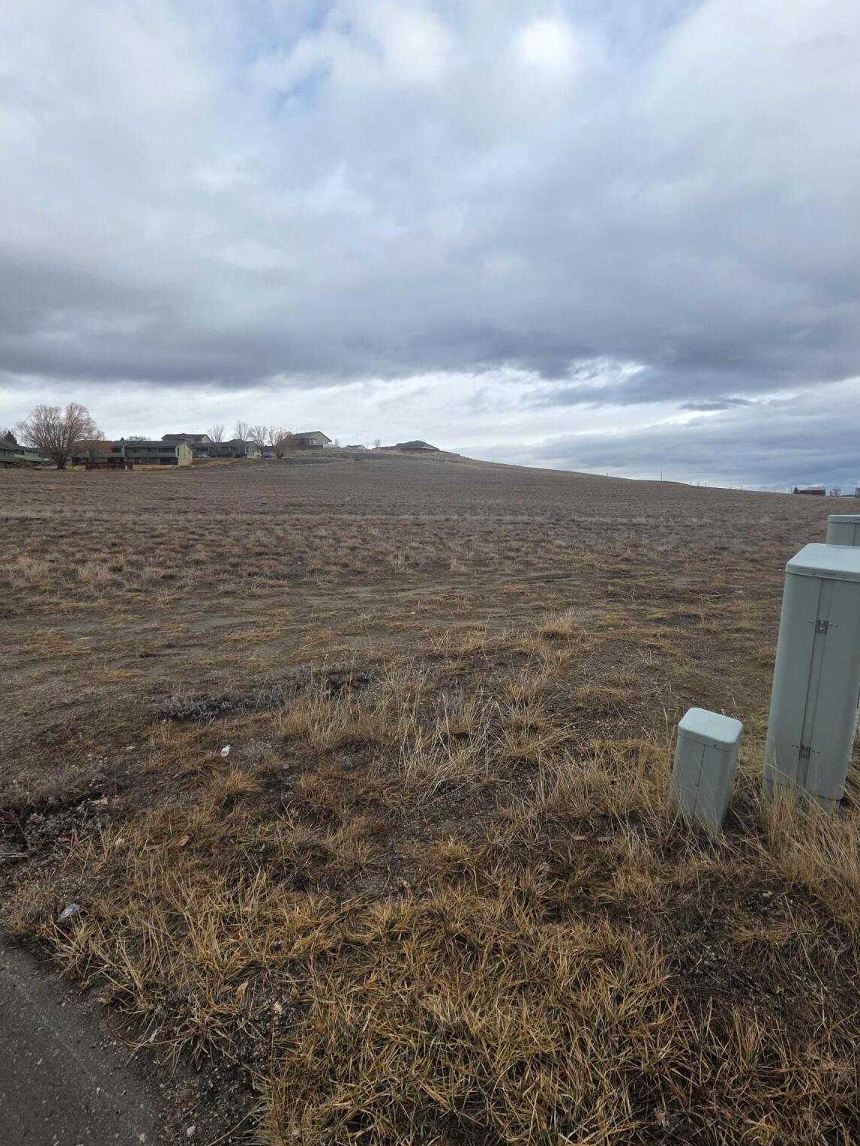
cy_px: 557
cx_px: 479
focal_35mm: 17
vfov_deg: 91.0
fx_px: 563
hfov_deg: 74.5
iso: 40
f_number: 1.9
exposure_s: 1/970
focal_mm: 2.2
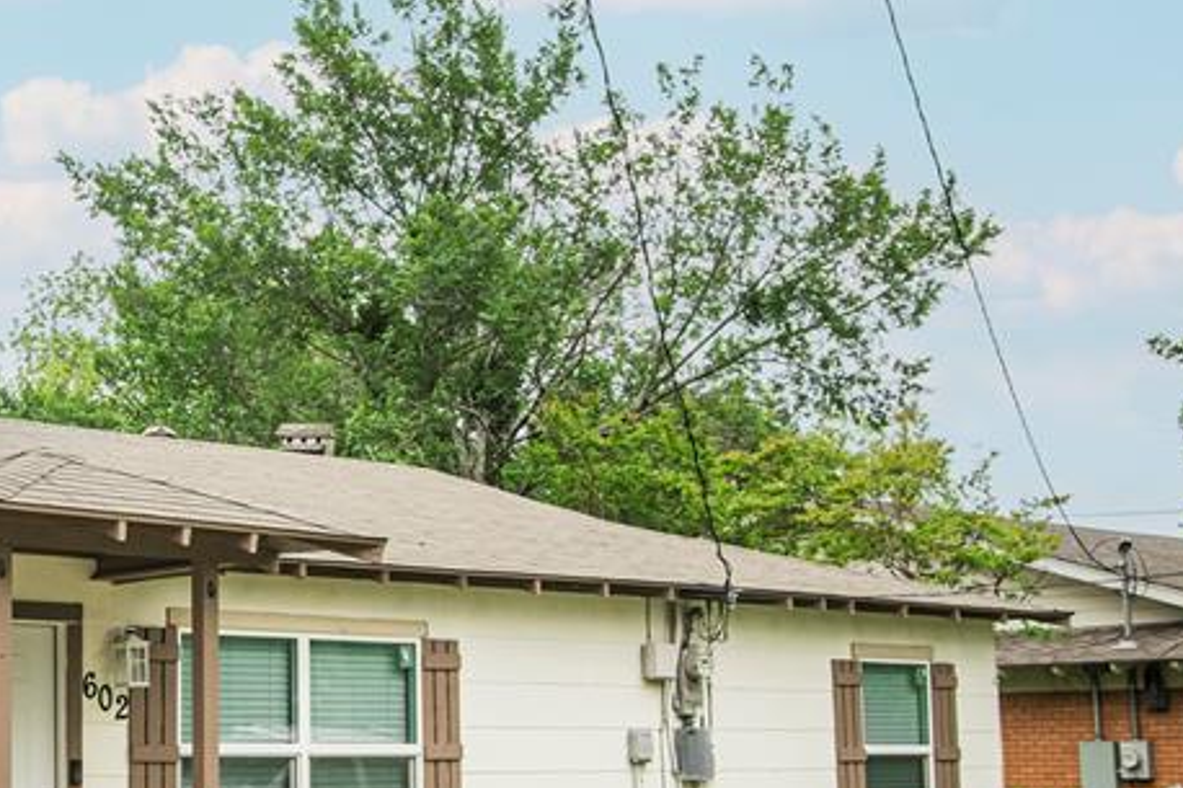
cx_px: 62
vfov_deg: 14.5
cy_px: 425
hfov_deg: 21.1
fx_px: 3088
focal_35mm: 94
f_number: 5.6
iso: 400
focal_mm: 42
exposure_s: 1/800
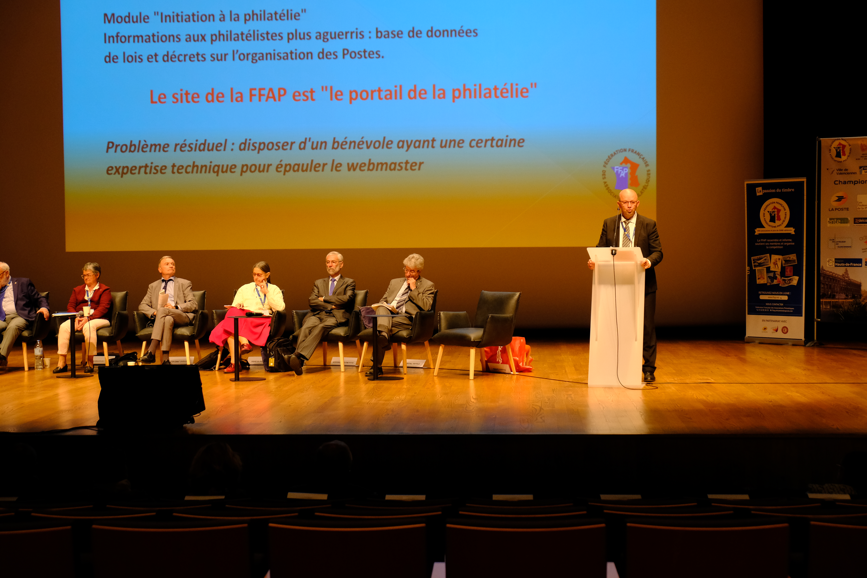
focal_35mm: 55
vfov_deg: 24.6
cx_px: 434
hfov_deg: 36.2
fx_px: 1324
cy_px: 289
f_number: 5
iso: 1600
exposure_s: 1/58
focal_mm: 36.6
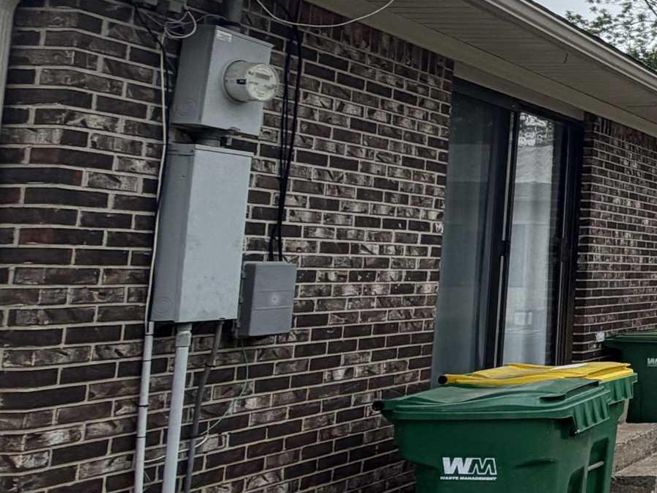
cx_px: 1126
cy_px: 175
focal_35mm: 48
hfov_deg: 23.8
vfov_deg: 30.1
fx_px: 911
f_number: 2.2
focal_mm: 2.22
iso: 40
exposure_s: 1/200
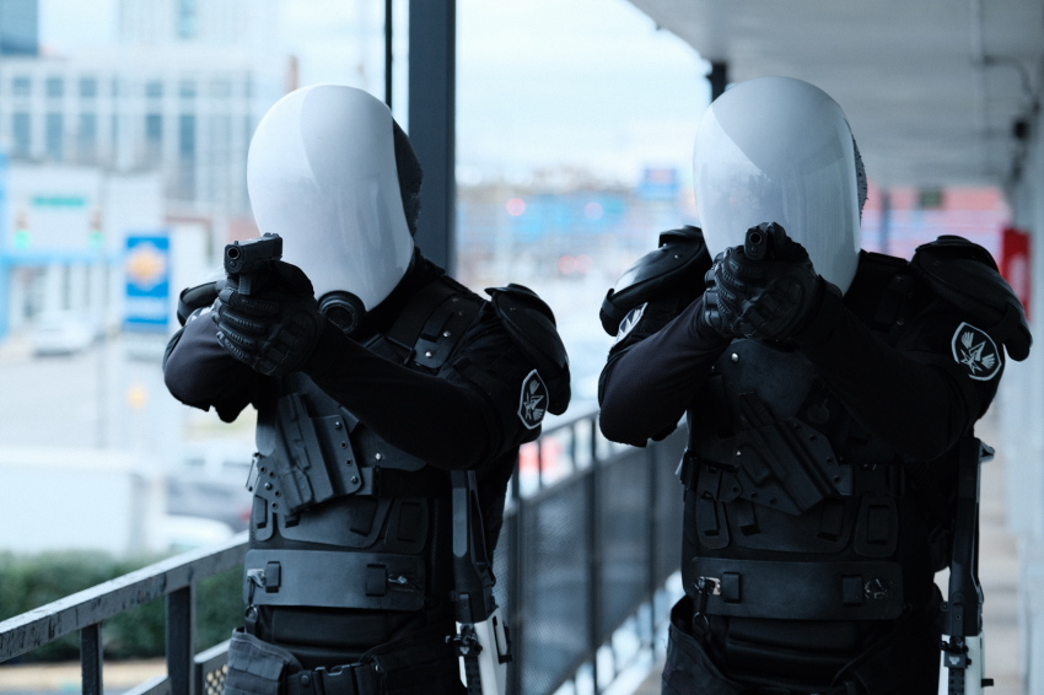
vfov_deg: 13.3
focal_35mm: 103
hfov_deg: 19.8
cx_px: 522
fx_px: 2986
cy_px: 348
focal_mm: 68.7
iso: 320
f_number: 2.8
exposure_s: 1/500
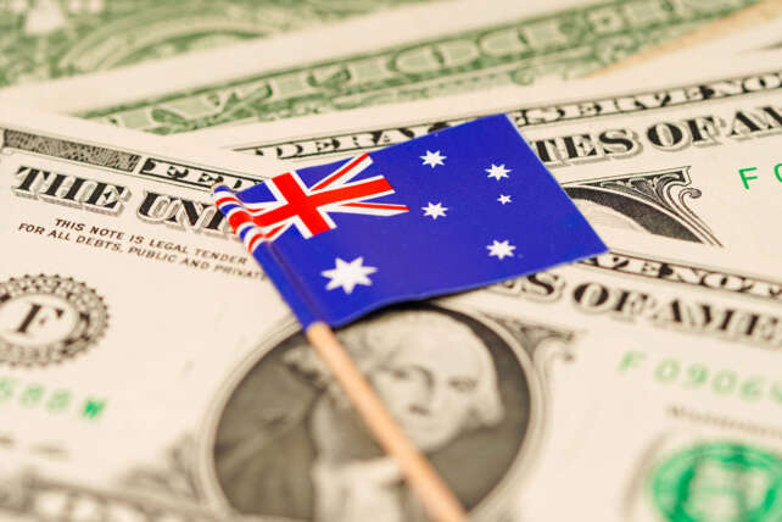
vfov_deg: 10.2
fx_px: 2932
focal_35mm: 135
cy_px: 261
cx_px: 391
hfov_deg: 15.2
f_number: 4.5
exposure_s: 1/200
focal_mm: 90
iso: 80
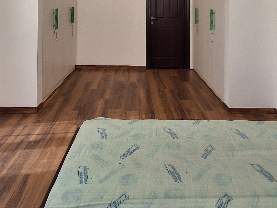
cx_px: 139
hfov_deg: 51.4
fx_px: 288
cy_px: -8
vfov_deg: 35.2
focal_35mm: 36
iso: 40
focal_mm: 1.64
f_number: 2.2
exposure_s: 1/50
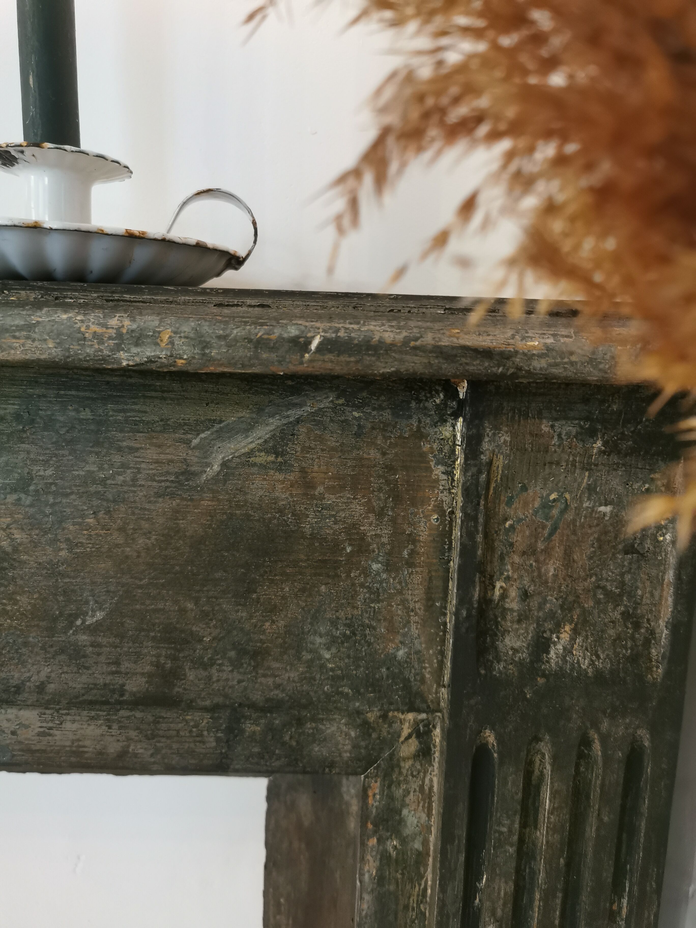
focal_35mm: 27
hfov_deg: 51.4
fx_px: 724
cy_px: 464
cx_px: 348
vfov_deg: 65.3
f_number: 1.6
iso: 500
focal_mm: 5.56
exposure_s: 1/33.3
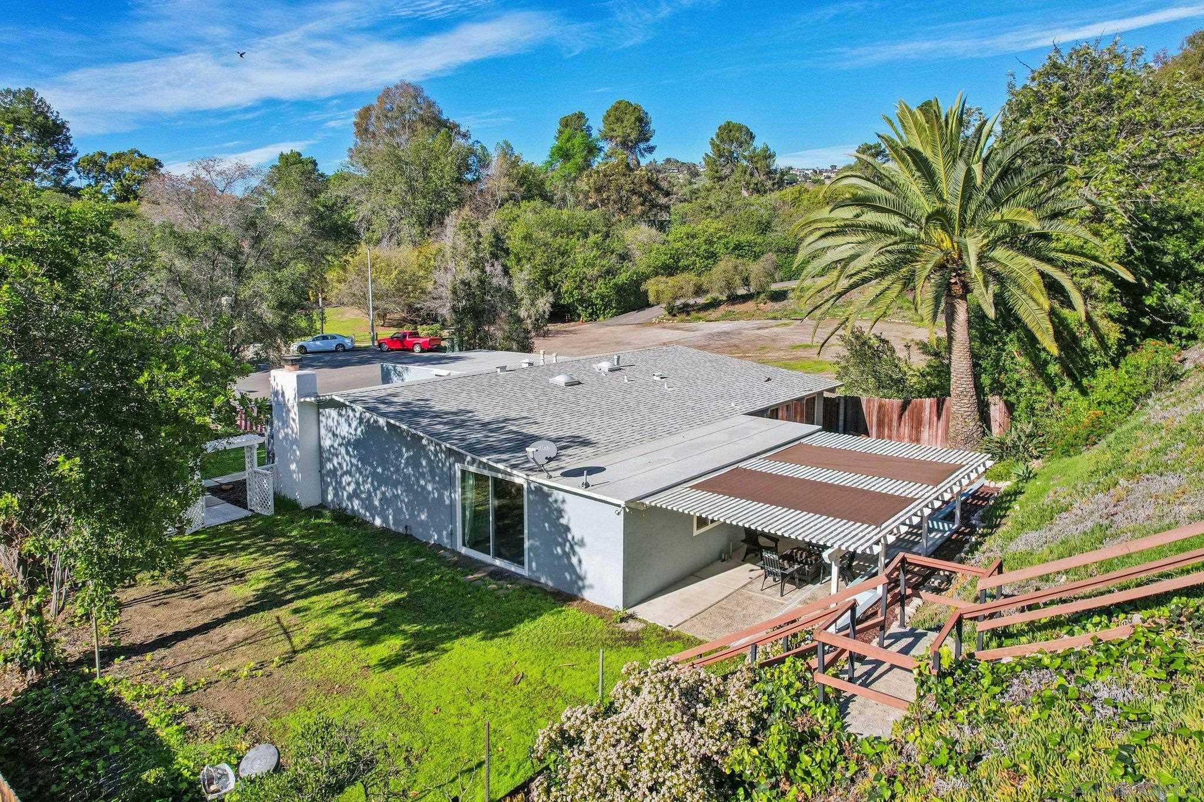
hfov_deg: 78.6
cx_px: 602
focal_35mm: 22
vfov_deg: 57.2
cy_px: 401
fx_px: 736
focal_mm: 8.4
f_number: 2.8
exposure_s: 1/1600
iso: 100
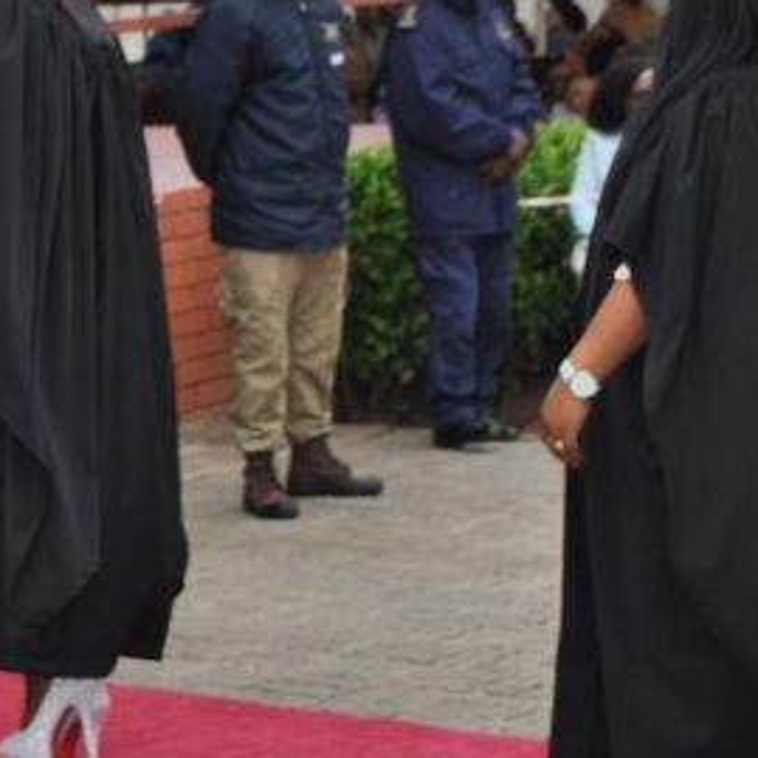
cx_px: -138
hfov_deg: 13.7
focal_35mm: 124
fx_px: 3072
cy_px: 273
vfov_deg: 14.1
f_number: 6.3
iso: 100
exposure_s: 1/200
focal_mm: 34
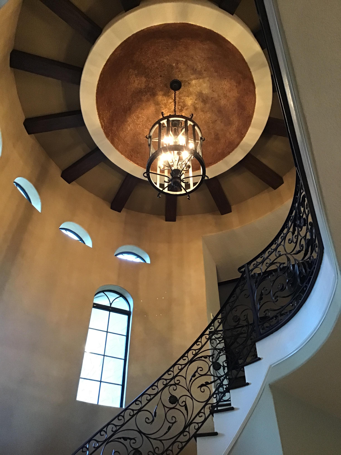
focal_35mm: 31
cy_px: 228
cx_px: 170
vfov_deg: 58.4
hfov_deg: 45.4
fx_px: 407
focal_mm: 3.3
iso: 200
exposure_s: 1/19
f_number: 2.4
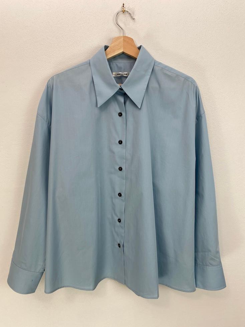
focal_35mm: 26
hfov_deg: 53.1
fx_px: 245
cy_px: 164
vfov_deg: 67.3
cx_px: 122
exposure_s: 1/101
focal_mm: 4.25
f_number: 1.8
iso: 32
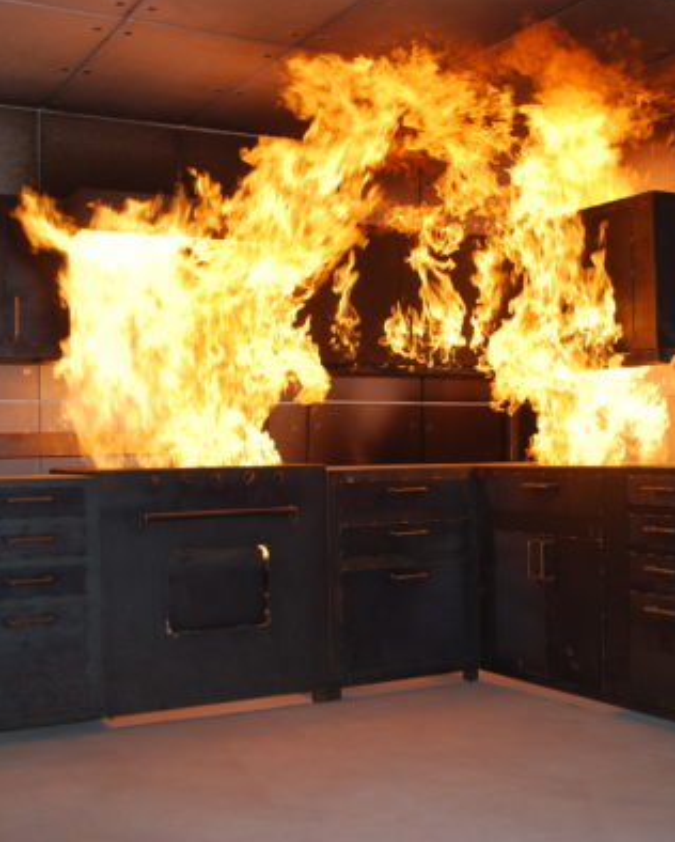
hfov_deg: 32.1
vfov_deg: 39.5
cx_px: 397
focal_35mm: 47
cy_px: 417
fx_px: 1172
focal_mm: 22
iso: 100
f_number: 4
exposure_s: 1/160
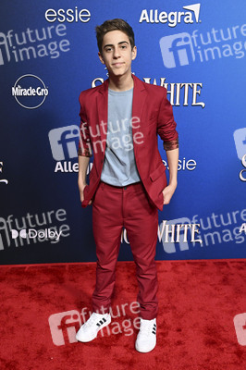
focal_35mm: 34
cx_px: 123
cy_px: 185
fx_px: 349
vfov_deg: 55.8
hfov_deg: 38.8
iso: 3200
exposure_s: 1/250
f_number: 4.5
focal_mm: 34
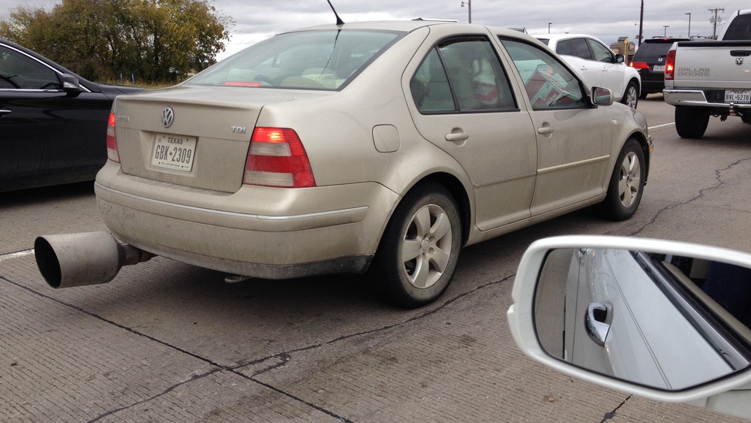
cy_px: 189
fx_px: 777
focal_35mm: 39
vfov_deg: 30.4
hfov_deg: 51.6
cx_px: 376
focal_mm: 4.28
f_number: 2.4
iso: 50
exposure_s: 1/391
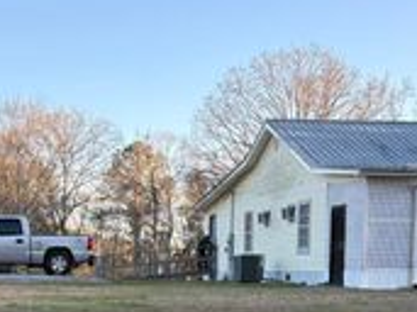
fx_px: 915
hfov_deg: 25.5
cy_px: 425
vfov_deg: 17.9
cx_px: 119
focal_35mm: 76
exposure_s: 1/430
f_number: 1.6
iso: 64
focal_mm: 5.96
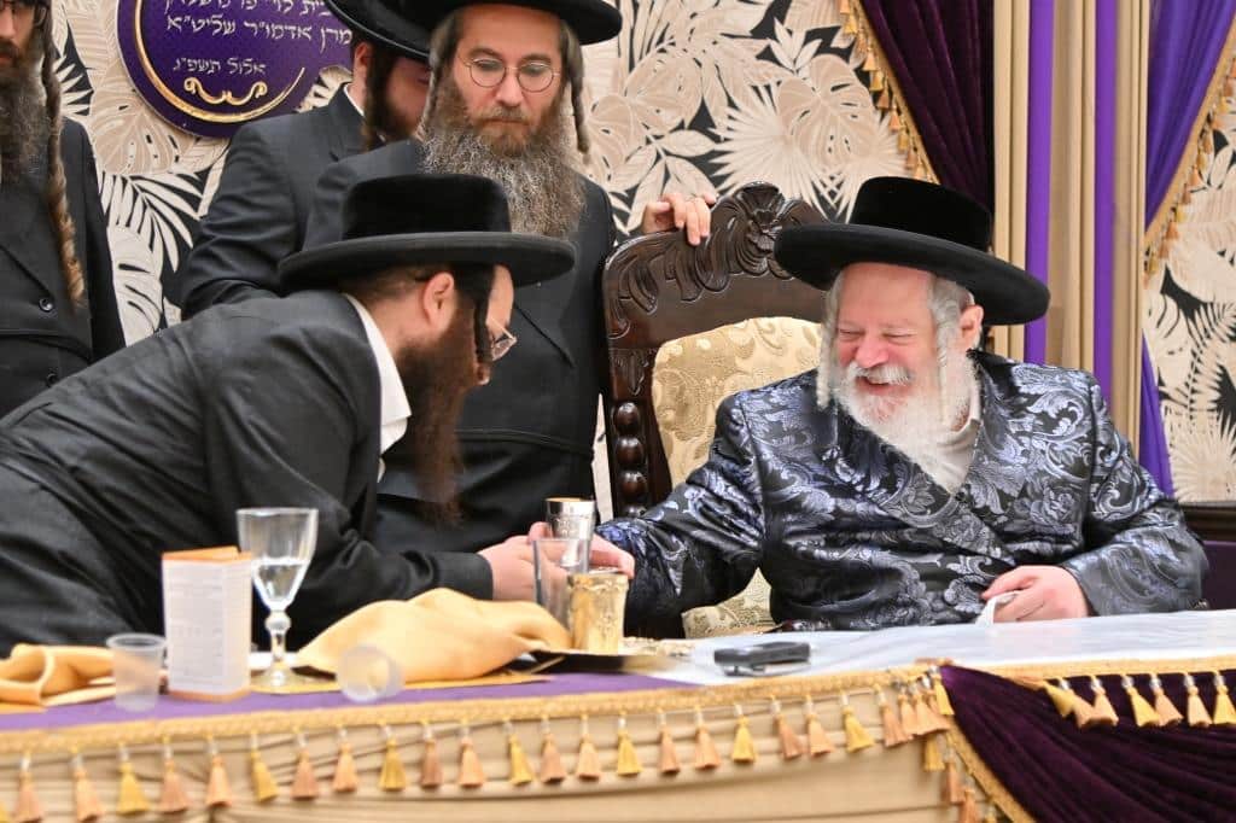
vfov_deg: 14.7
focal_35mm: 93
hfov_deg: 21.9
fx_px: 3192
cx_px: 618
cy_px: 412
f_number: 4
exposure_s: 1/200
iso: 800
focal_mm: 62
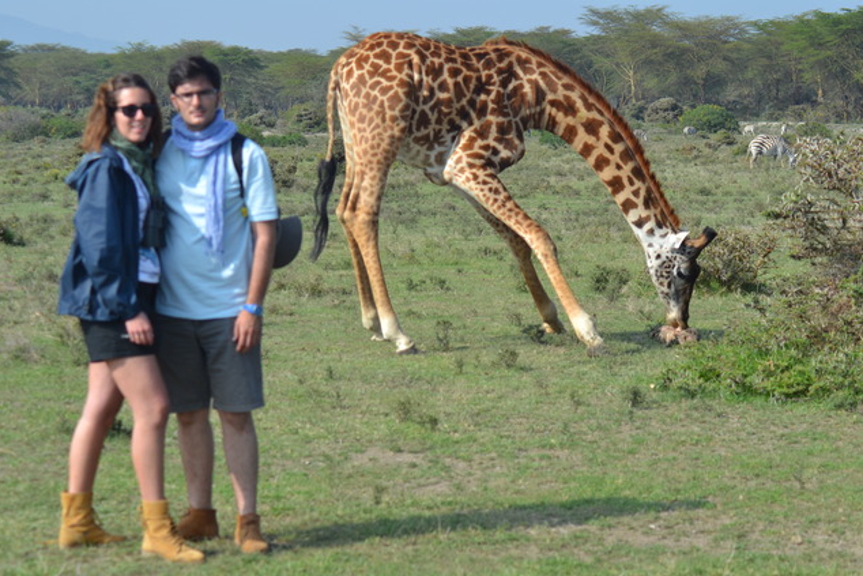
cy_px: 289
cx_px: 430
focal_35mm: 106
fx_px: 2541
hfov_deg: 19.3
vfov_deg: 12.9
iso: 100
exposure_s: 1/250
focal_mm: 70
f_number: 8
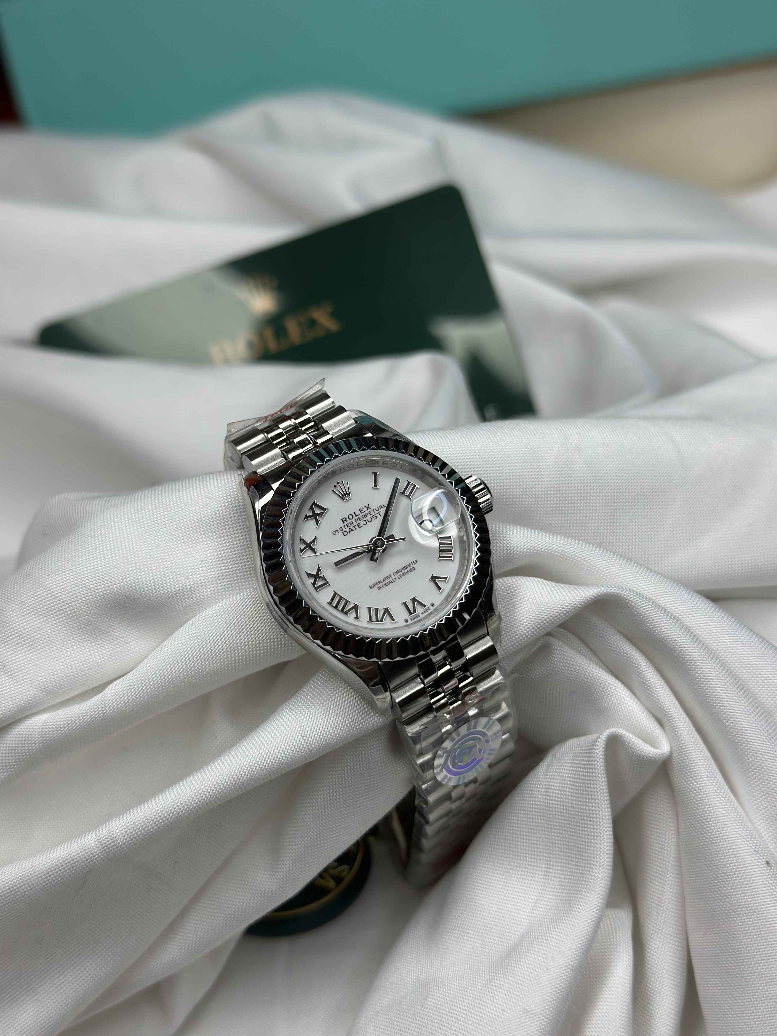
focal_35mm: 48
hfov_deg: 30.3
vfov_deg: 39.7
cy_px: 518
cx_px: 388
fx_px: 1437
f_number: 1.78
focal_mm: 6.86
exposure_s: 1/734
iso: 80
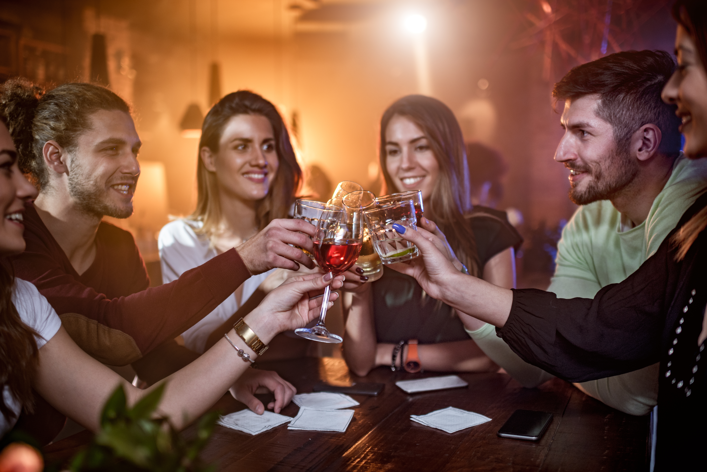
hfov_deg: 54.4
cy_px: 236
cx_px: 354
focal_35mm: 35
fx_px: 688
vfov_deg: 37.9
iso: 200
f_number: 1.8
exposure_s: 1/100
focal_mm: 35
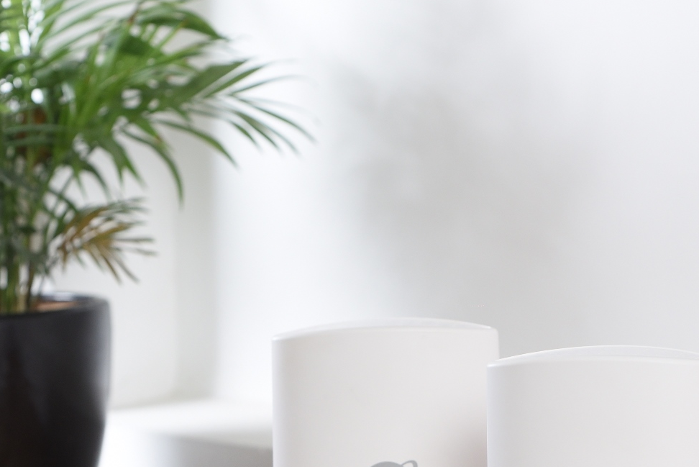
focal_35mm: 260
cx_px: 415
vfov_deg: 5.3
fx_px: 5050
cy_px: 316
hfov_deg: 7.9
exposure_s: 1/125
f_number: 5
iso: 800
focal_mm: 105
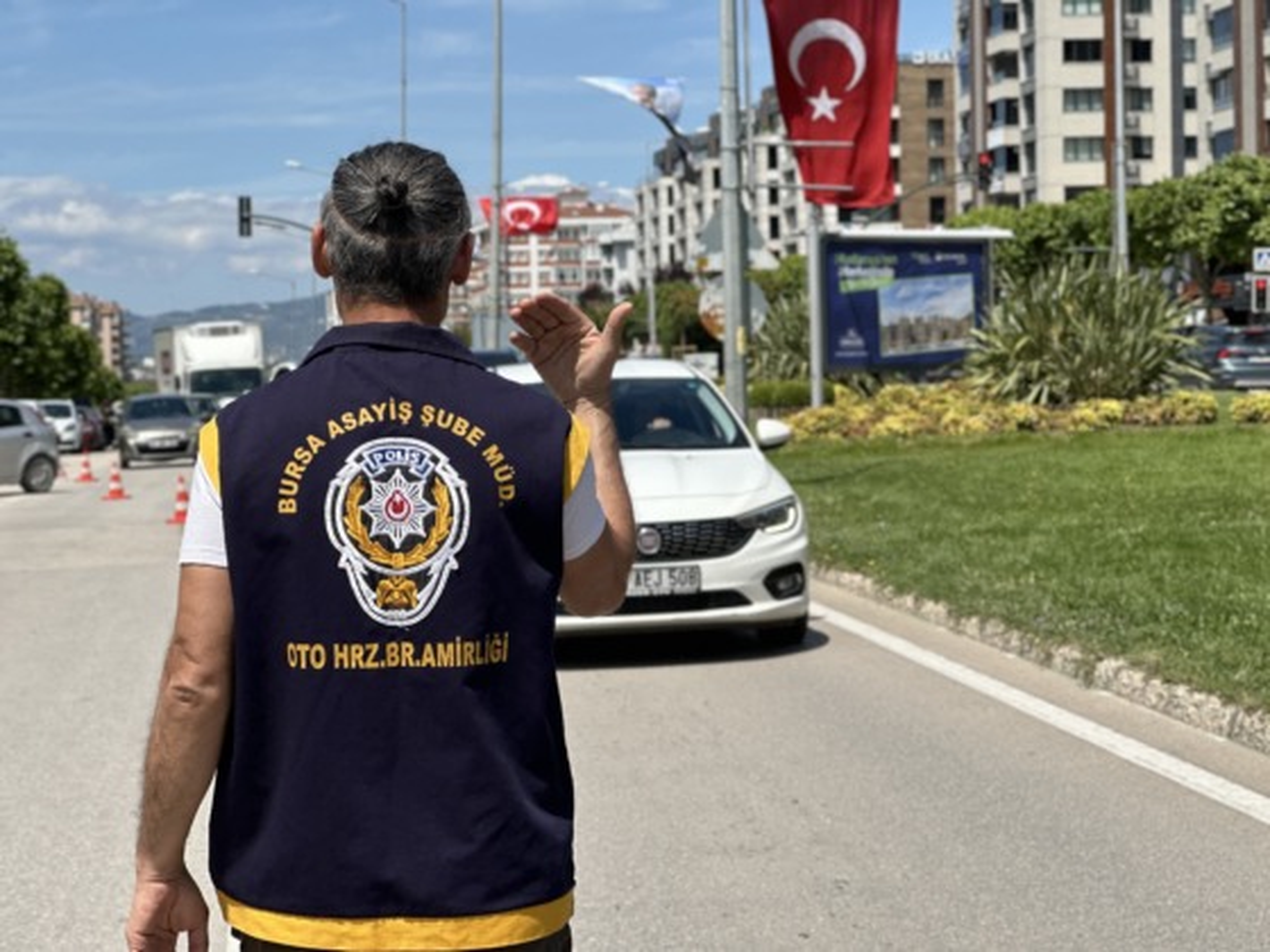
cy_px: 476
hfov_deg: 25.3
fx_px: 2825
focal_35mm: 77
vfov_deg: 19.1
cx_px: 635
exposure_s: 1/758
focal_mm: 9
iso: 32
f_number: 2.8
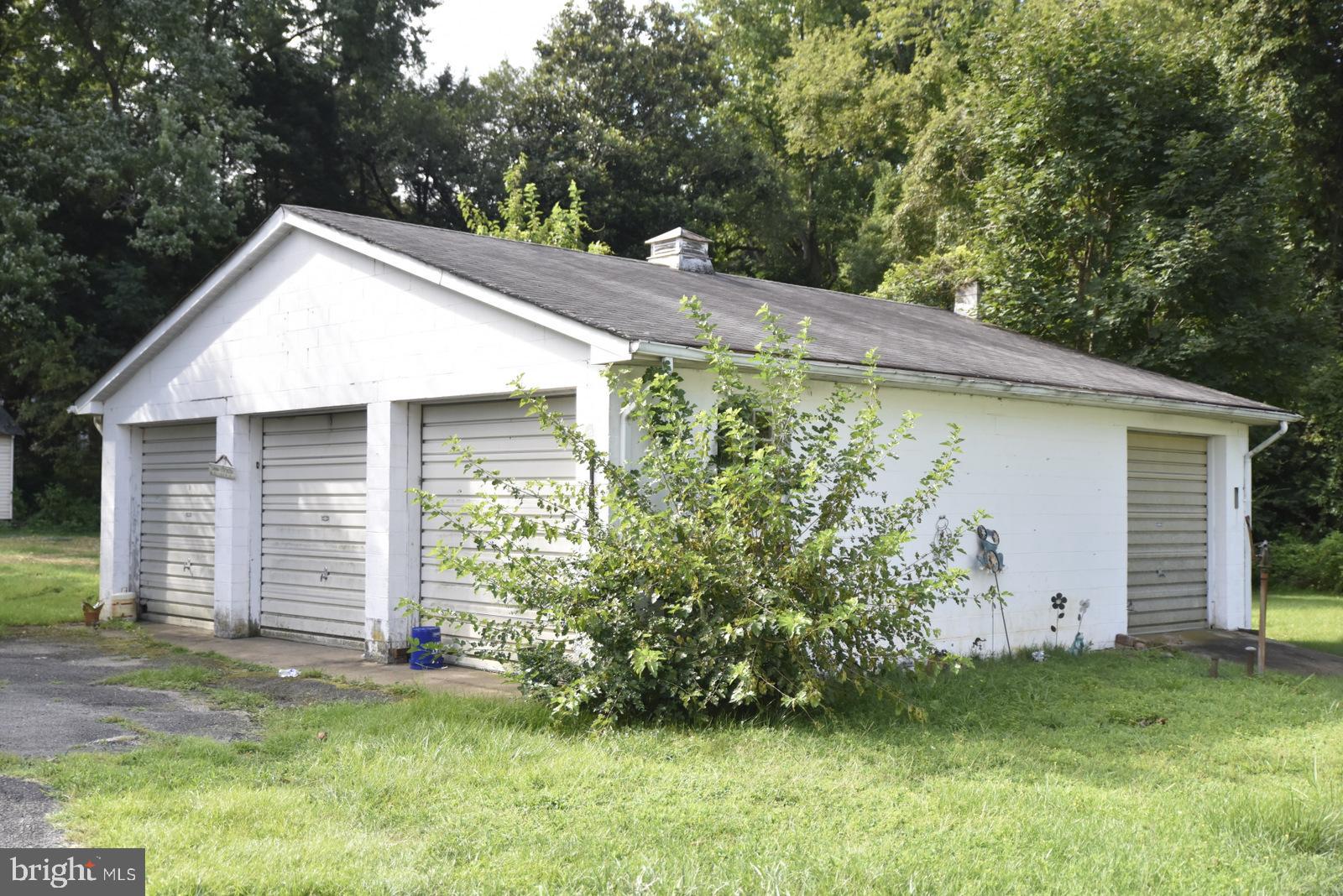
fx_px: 1493
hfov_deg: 48.4
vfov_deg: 33.4
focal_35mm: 40
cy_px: 448
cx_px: 672
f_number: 2.8
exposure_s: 1/8000
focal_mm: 40
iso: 1250
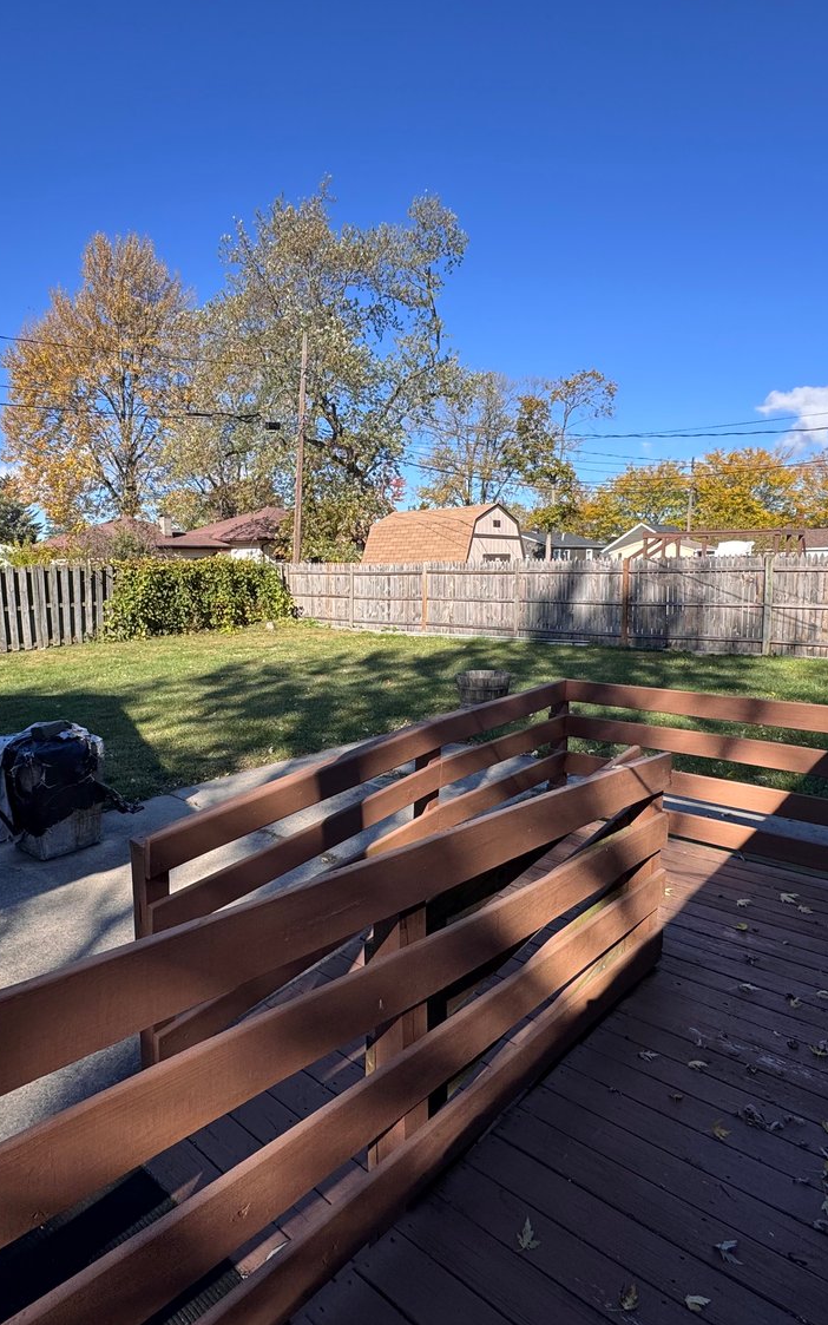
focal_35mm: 20
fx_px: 722
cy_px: 664
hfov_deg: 59.3
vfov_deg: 85.1
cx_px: 346
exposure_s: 1/1020
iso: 50
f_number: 2.2
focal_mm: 2.22
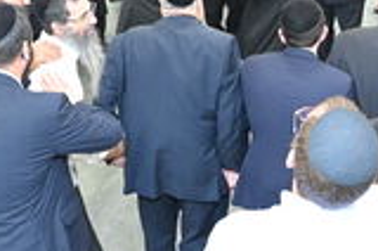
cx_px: 177
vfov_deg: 22.3
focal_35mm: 60
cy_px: 66
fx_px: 629
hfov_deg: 33.5
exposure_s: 1/200
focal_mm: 24
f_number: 5.6
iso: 8000
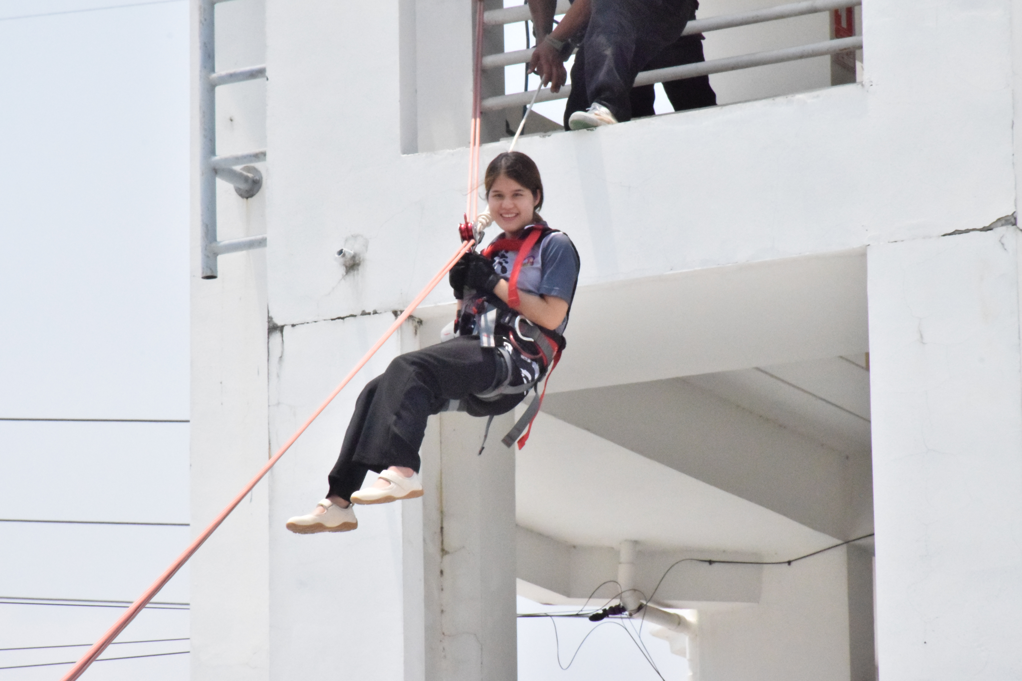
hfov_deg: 9.8
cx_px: 511
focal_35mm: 210
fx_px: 5961
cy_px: 340
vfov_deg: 6.5
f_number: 22
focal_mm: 140
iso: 12800
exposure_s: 1/4000
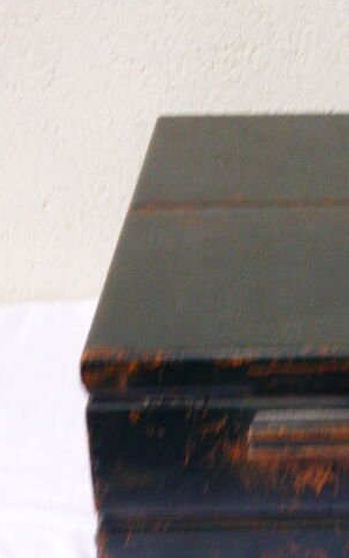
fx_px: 1429
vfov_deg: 22.0
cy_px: 372
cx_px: 259
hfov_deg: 13.9
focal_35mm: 94
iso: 400
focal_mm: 11.7
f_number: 4.9
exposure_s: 1/6
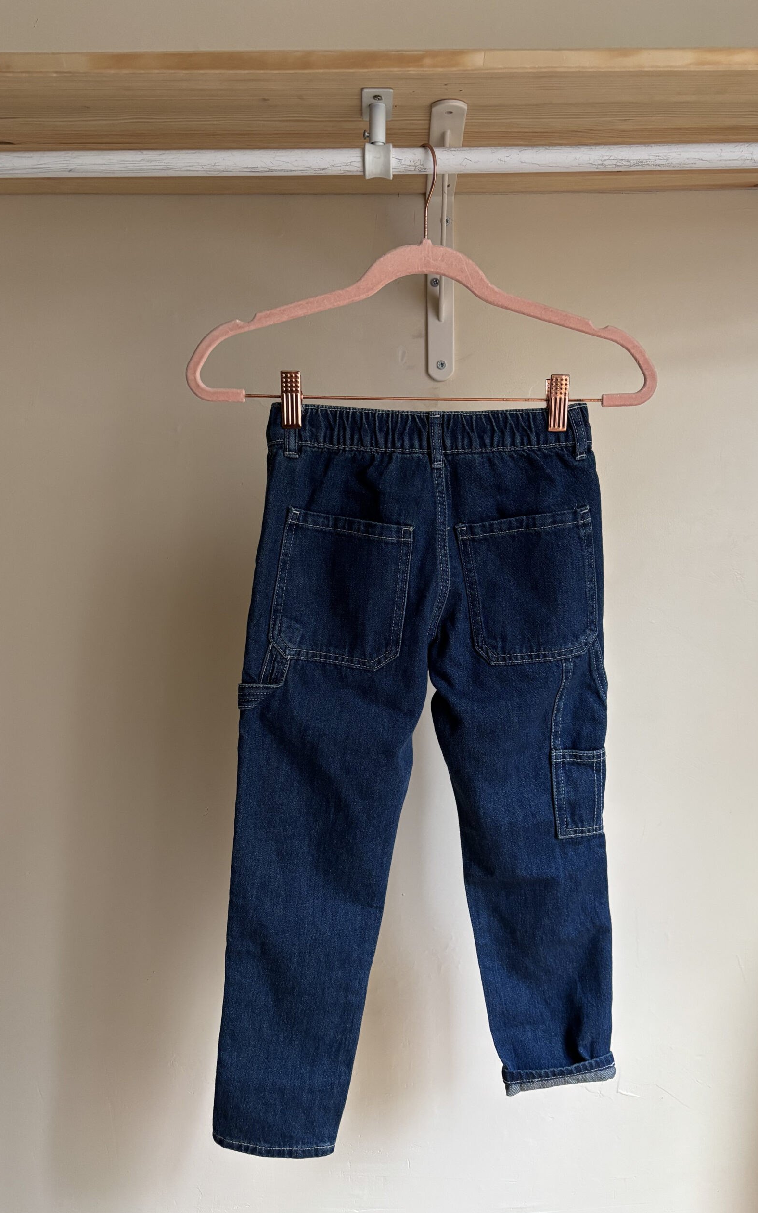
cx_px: 413
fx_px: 925
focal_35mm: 28
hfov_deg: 44.5
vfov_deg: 66.5
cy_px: 615
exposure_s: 1/50
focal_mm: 5.96
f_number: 1.6
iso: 200
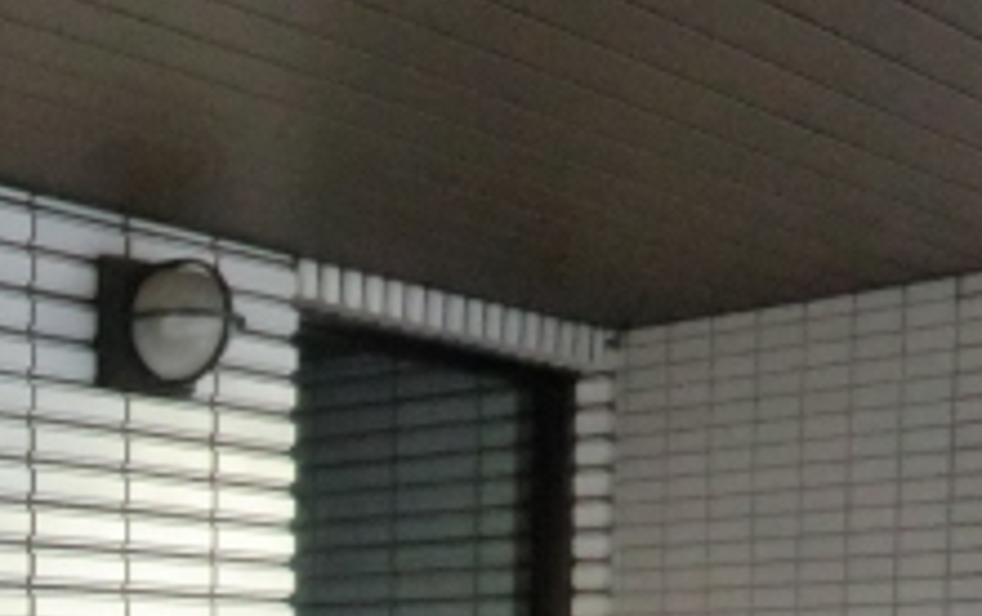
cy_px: 928
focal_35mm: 74
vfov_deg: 16.1
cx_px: -272
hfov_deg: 24.5
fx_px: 1982
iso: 640
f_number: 3.2
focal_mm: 4.3
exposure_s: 1/60
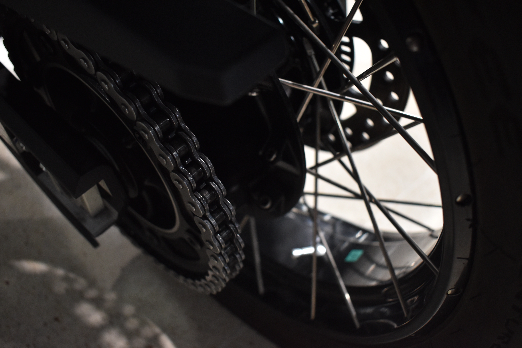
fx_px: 522
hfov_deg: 53.1
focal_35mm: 36
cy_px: 174
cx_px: 261
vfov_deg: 36.9
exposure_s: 1/50
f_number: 3.8
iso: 800
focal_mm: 24
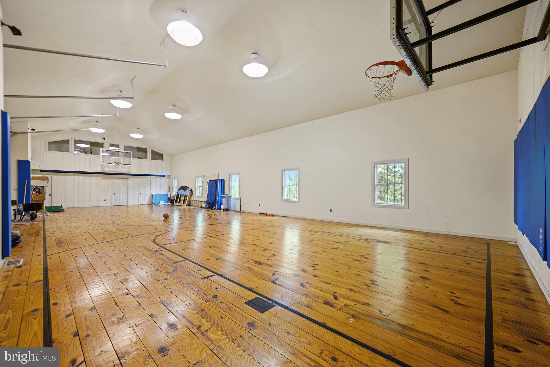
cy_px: 184
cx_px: 275
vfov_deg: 81.2
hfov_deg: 104.2
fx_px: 214
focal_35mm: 14
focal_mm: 14
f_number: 5
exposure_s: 1/30
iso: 640
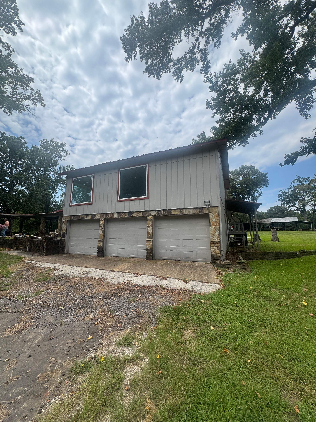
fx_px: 170
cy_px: 211
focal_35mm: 14
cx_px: 158
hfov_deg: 85.7
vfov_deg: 102.1
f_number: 2.2
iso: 50
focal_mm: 2.22
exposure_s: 1/1748
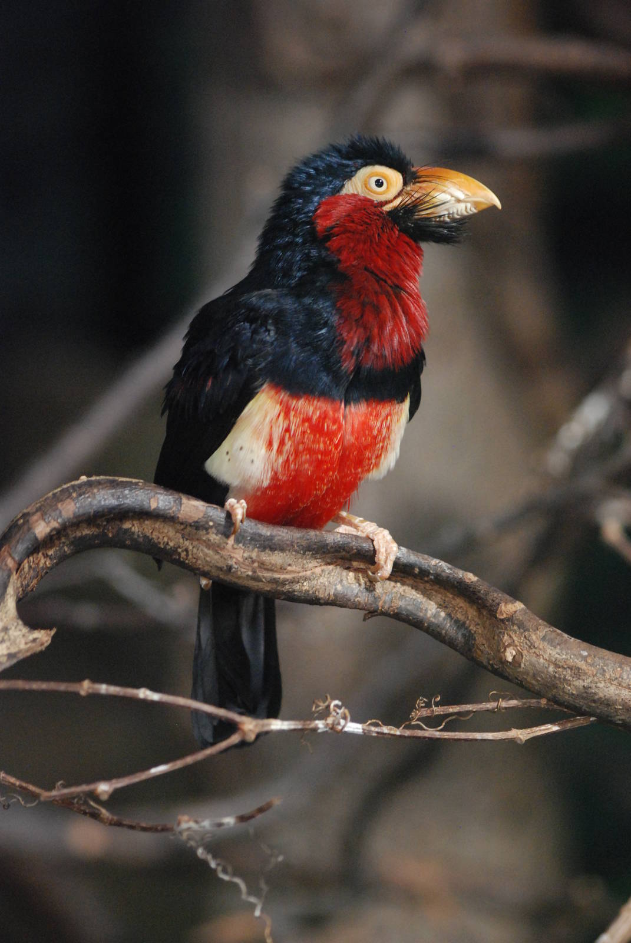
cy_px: 472
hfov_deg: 7.7
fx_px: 4719
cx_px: 316
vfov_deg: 11.4
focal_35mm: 180
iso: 1600
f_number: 4
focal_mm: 120
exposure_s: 1/160
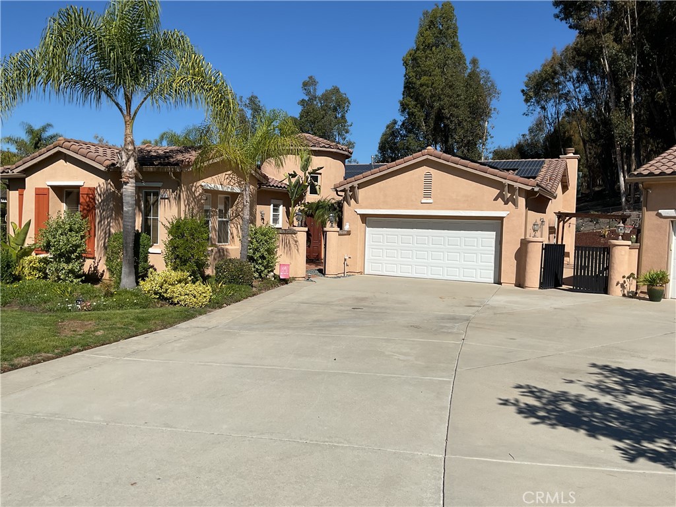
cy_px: 254
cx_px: 338
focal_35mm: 29
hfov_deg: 61.7
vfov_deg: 48.2
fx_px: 566
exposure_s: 1/3788
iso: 16
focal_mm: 3
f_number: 1.8
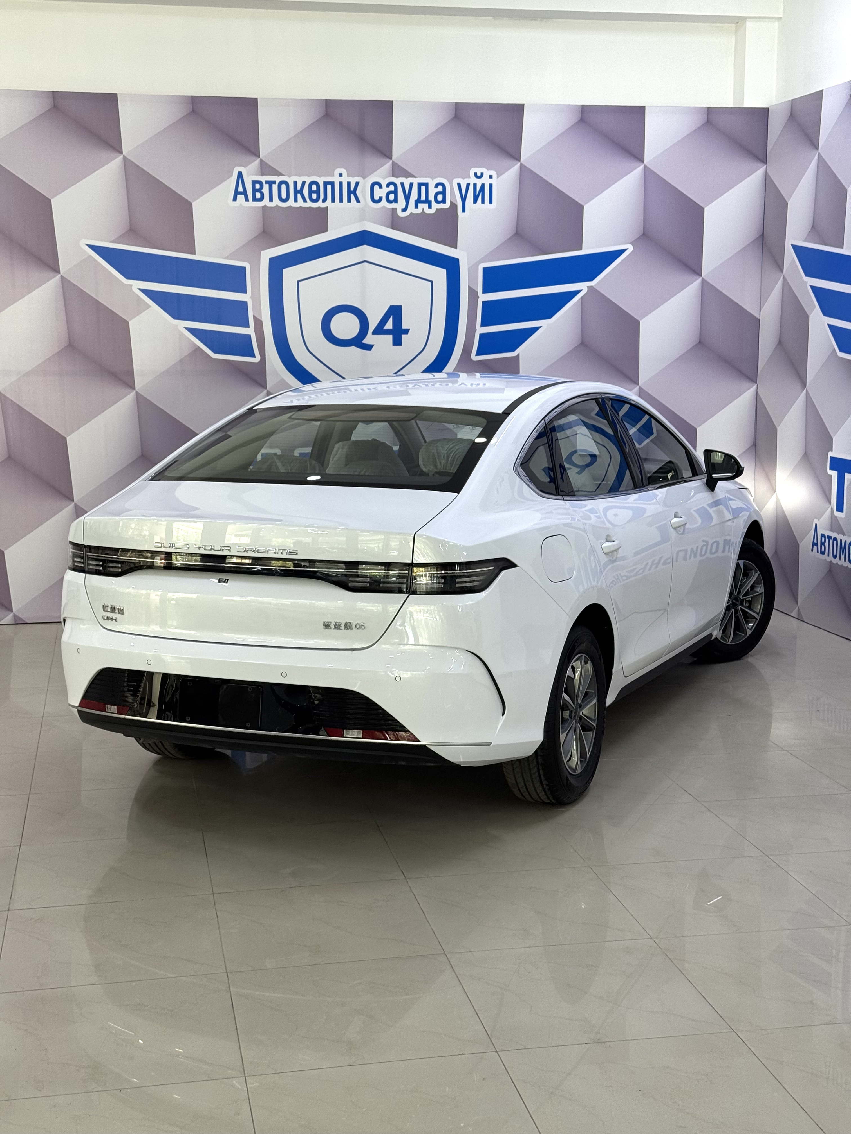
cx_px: 426
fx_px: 1573
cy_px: 567
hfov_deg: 30.3
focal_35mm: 48
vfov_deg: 39.7
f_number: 1.78
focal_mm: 6.76
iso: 80
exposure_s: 1/100
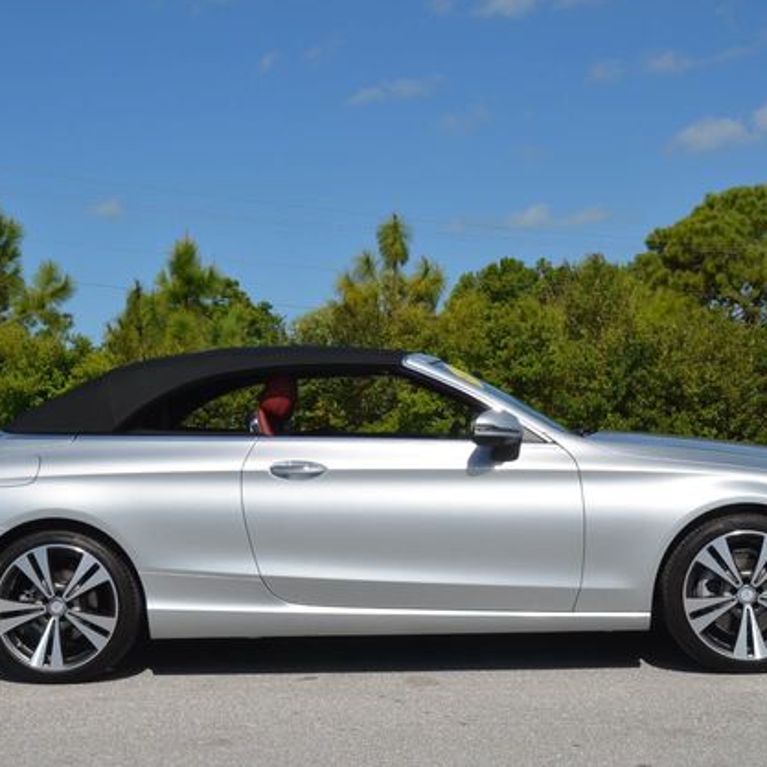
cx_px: 377
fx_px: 1420
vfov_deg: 30.2
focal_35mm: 57
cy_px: 379
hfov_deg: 30.2
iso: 100
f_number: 13
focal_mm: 29
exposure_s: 1/200
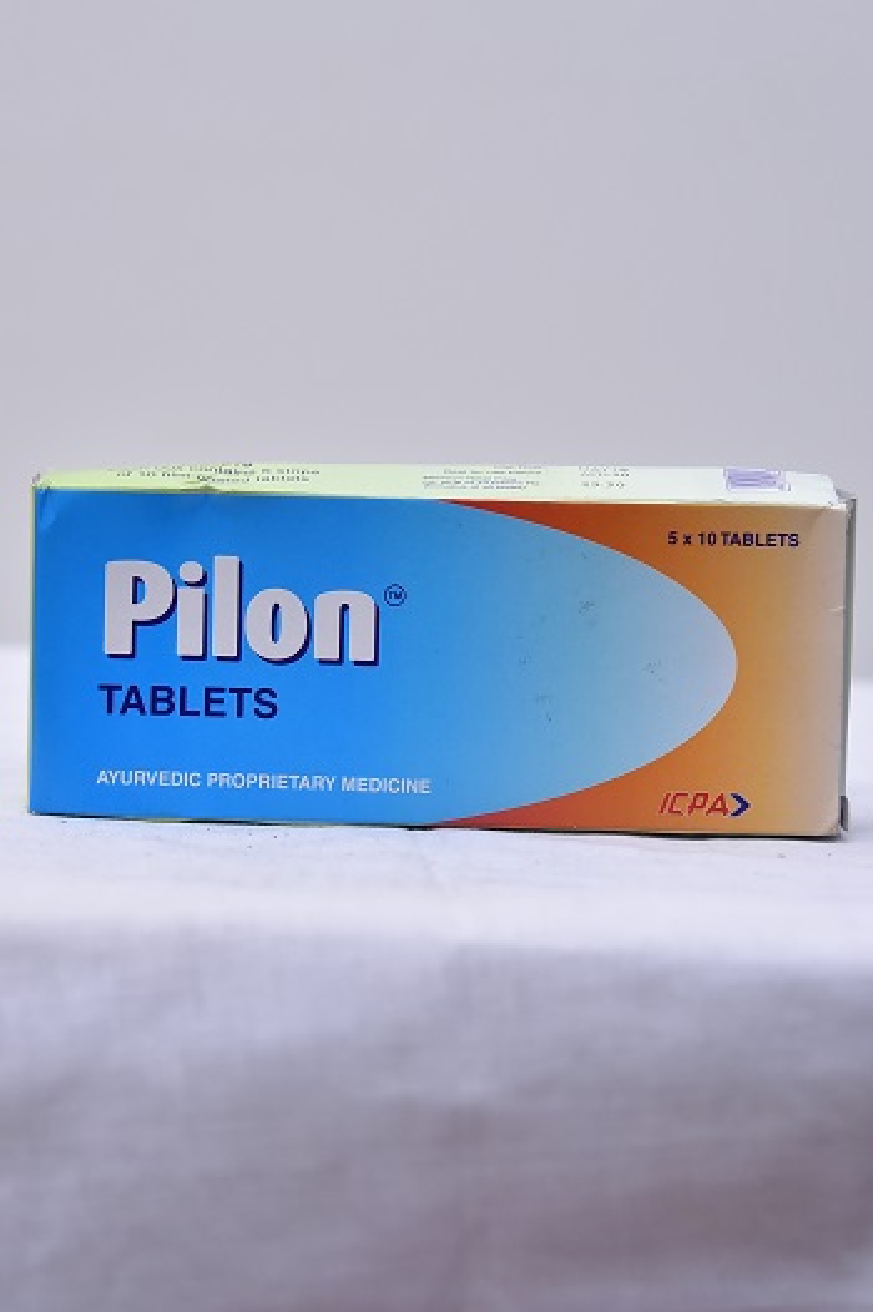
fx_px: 2986
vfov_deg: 24.8
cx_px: 436
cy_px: 656
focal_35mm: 82
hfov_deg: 16.6
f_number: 4
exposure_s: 1/160
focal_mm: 82
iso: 1250
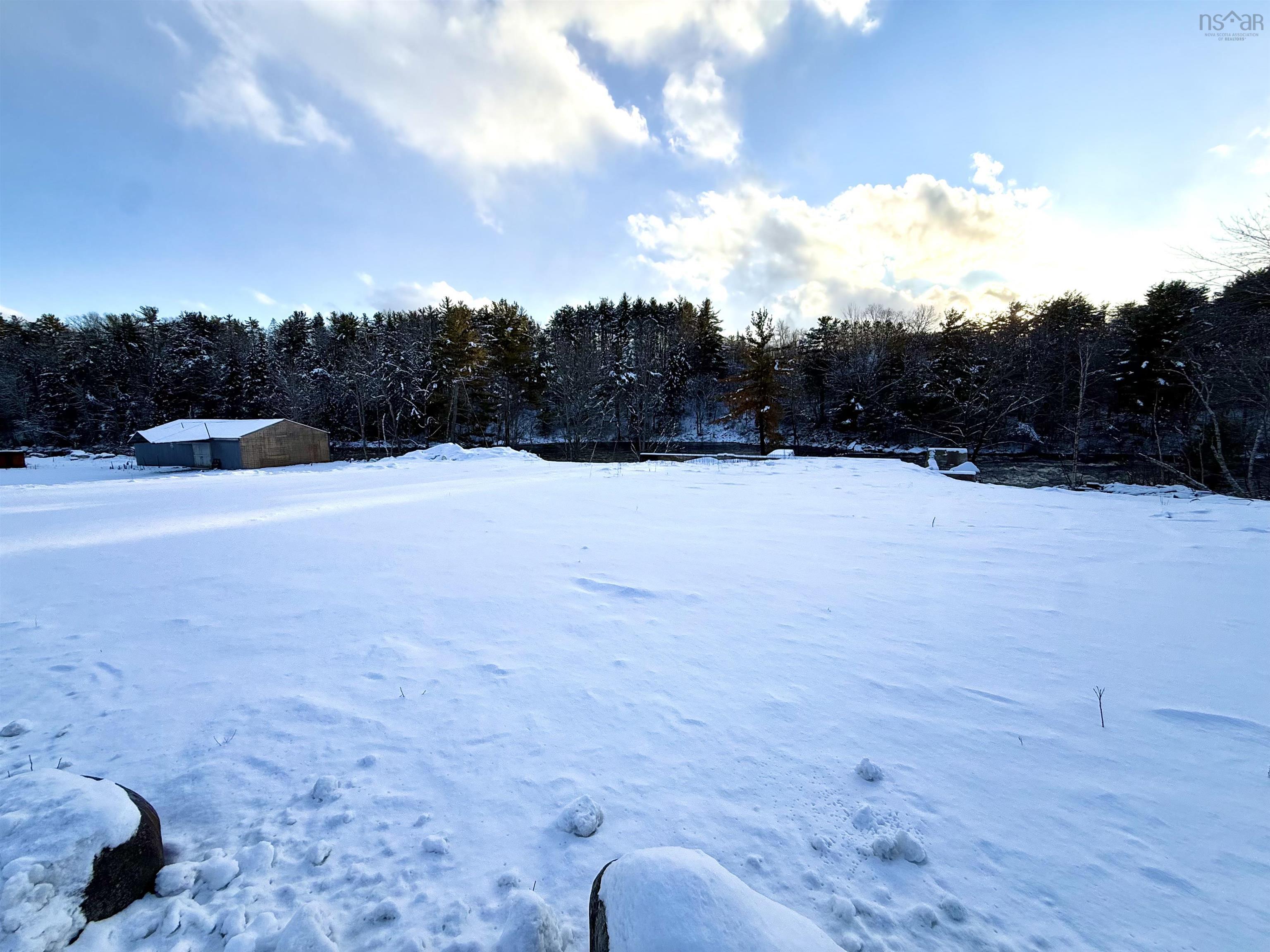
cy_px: 476
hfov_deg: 102.1
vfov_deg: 85.7
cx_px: 635
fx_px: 514
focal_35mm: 14
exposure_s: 1/1339
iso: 64
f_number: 2.2
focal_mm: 2.22
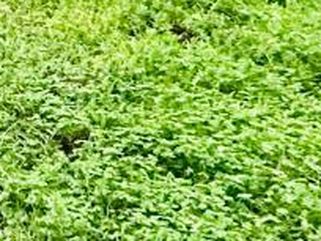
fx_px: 955
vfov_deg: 12.3
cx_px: -466
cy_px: -278
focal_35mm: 103
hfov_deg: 13.5
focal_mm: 2.22
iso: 320
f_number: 2.2
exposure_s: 1/76
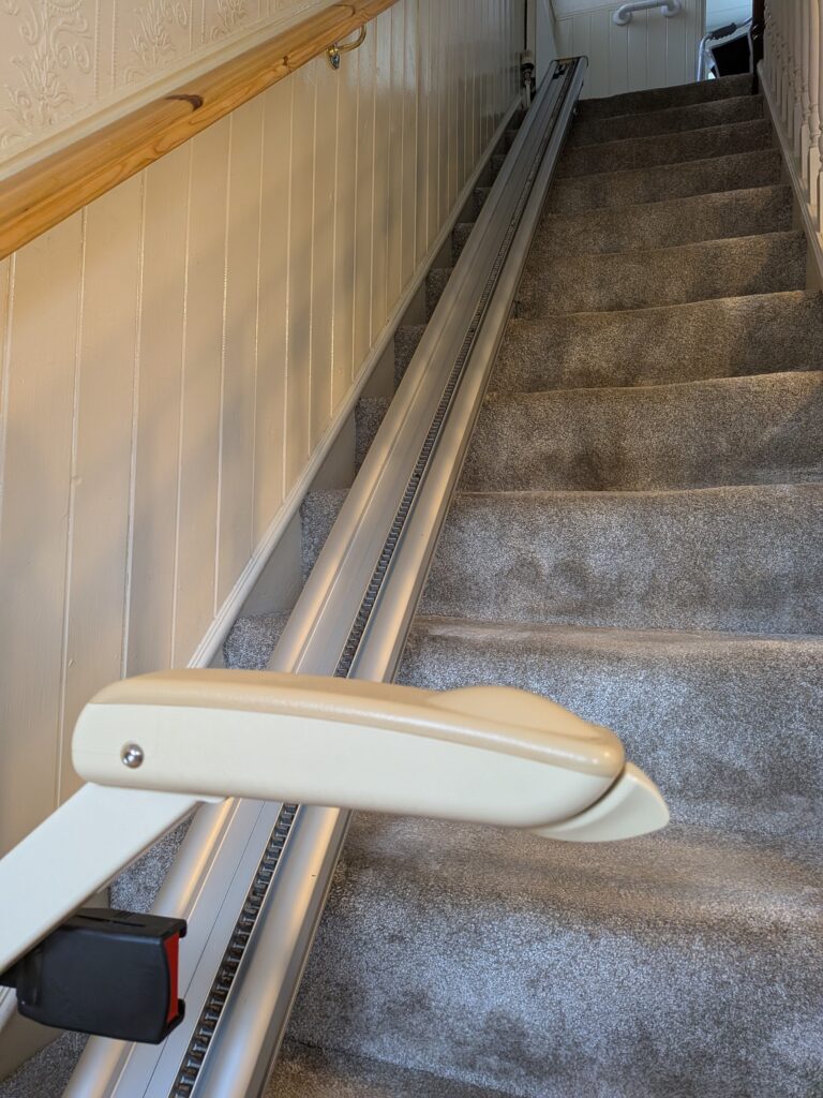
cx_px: 412
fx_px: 761
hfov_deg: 56.8
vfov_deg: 71.6
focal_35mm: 24
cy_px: 549
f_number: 1.7
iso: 560
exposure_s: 1/100
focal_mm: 4.53
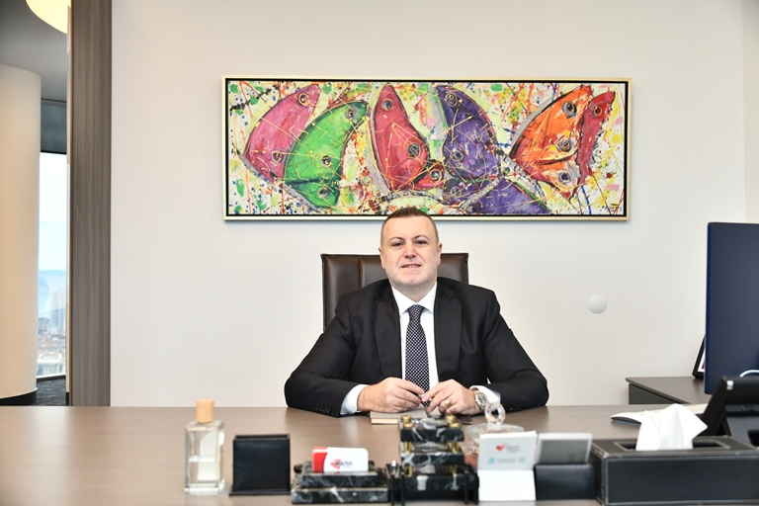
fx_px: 843
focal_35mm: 40
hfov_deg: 48.5
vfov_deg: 33.4
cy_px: 253
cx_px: 380
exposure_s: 1/200
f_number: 4
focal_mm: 40
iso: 800
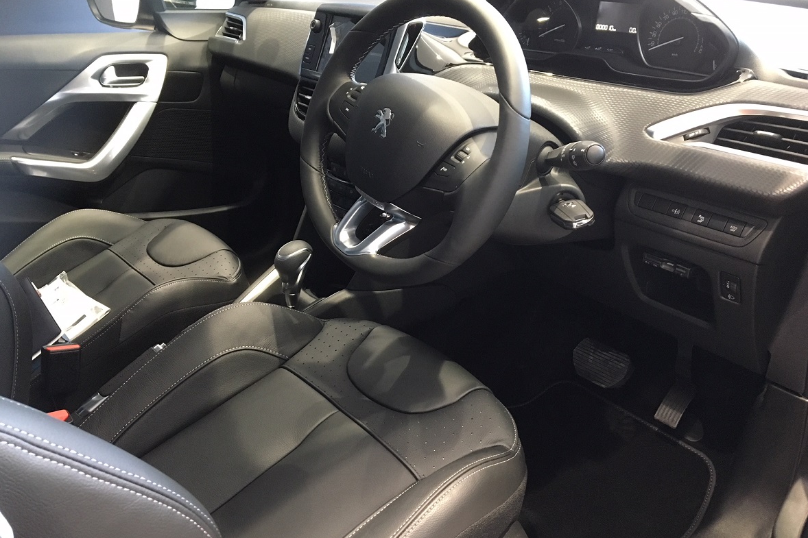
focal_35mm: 31
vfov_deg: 42.3
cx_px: 414
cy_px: 275
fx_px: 696
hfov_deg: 60.3
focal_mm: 4.15
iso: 200
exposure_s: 1/24
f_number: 2.2
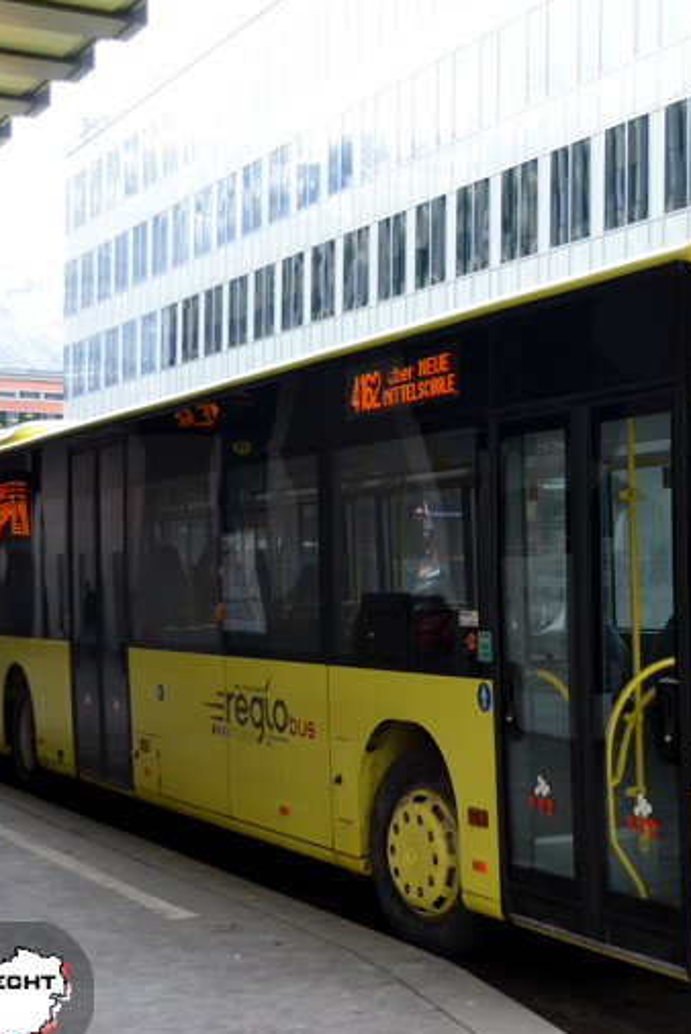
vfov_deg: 31.9
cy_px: 540
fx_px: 1807
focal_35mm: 63
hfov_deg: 21.3
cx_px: 589
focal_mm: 25
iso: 400
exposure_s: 1/80
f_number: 4.5
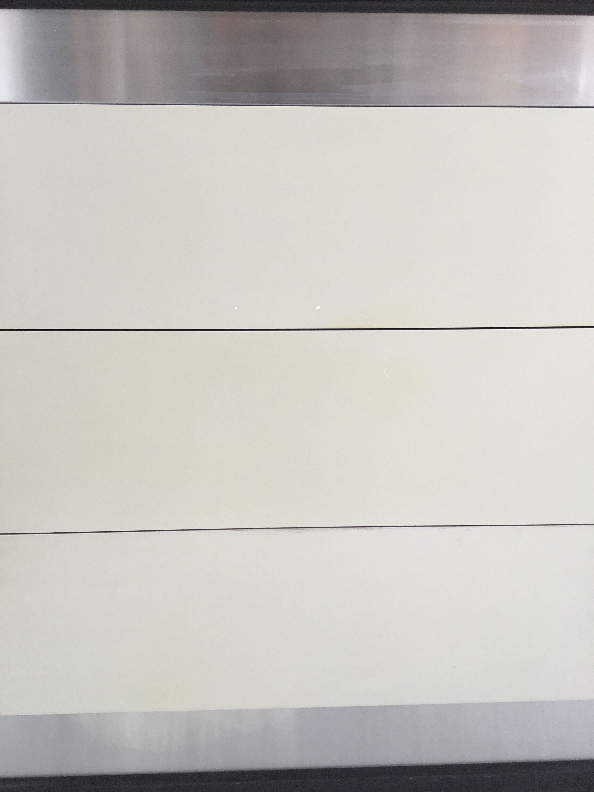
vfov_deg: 58.4
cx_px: 297
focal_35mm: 31
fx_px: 709
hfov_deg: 45.4
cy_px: 396
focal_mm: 3.3
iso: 40
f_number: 2.4
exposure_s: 1/100
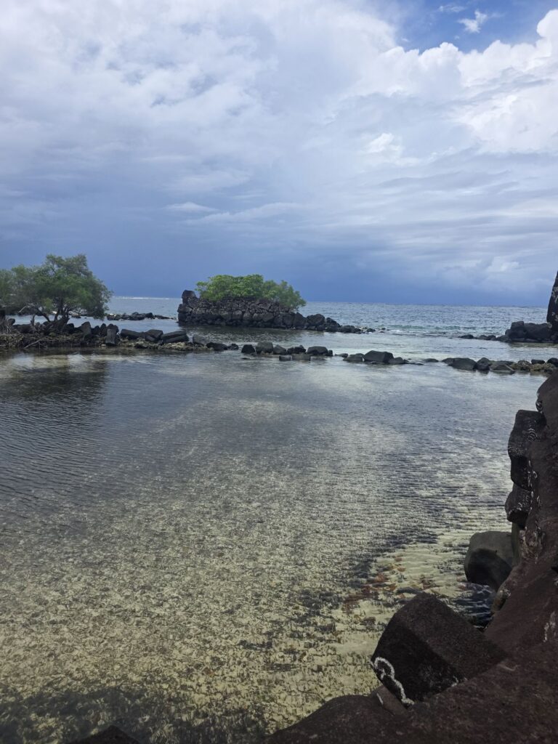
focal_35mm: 23
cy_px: 372
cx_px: 279
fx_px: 494
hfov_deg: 58.9
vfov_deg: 73.9
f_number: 1.7
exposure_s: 1/7944
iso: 64
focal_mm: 6.3
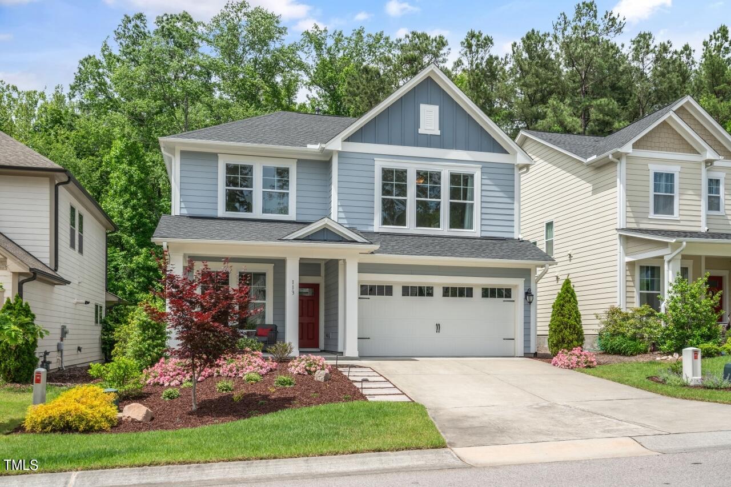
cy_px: 244
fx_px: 650
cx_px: 366
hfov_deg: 58.7
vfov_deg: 41.1
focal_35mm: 32
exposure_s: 1/500
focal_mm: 32
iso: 320
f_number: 9
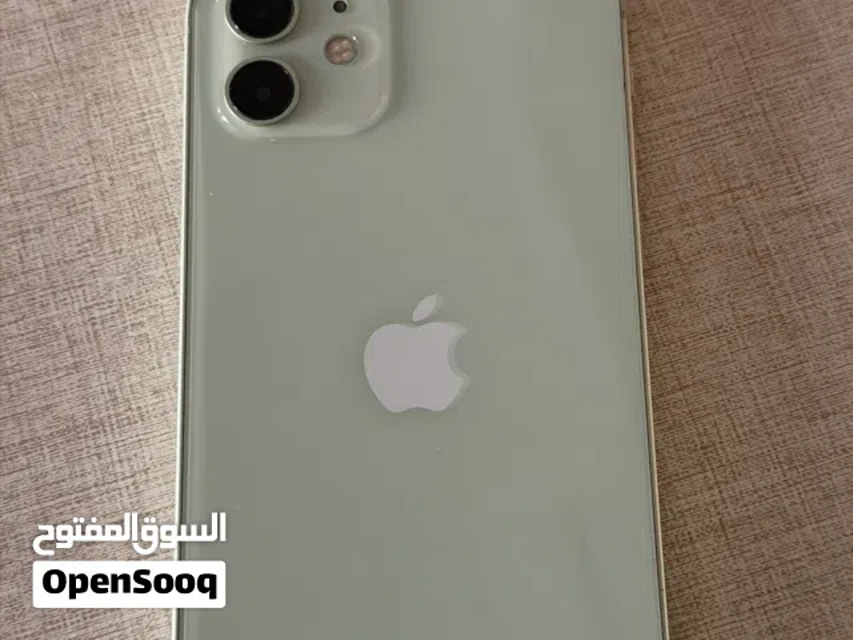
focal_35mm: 48
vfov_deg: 30.3
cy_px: 320
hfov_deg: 39.7
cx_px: 426
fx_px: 1183
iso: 500
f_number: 1.78
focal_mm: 6.76
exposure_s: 1/33
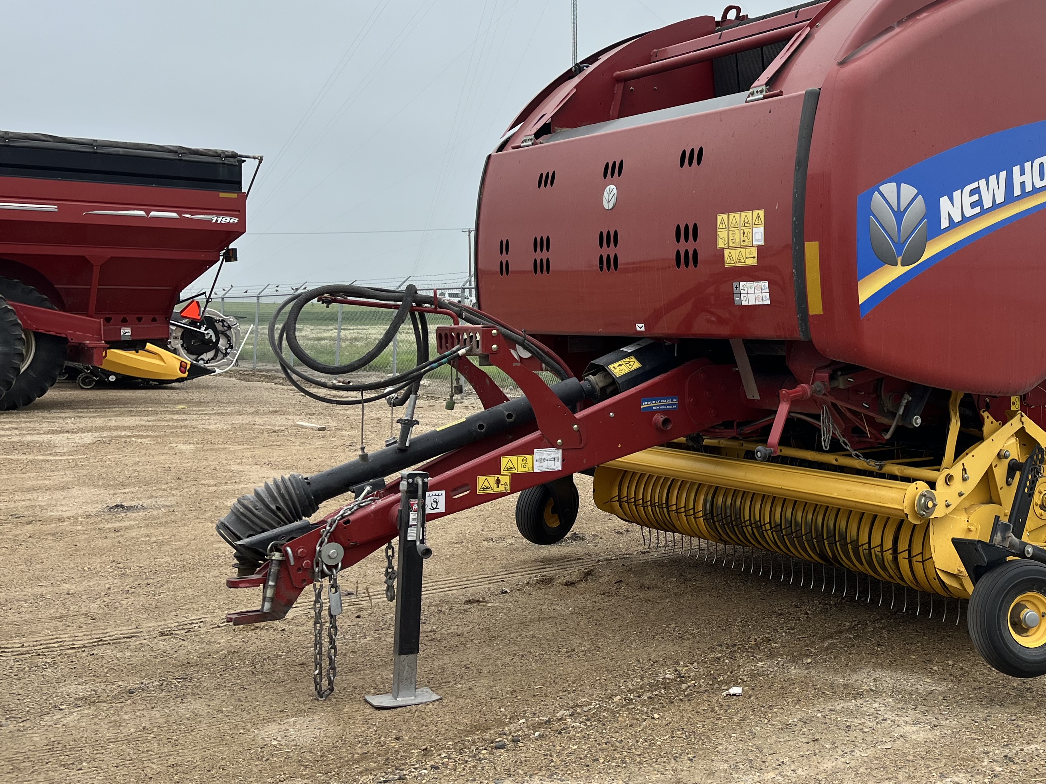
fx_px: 1209
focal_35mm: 40
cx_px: 800
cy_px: 305
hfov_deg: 45.0
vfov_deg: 35.8
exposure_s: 1/1802
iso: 50
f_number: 1.6
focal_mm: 5.1
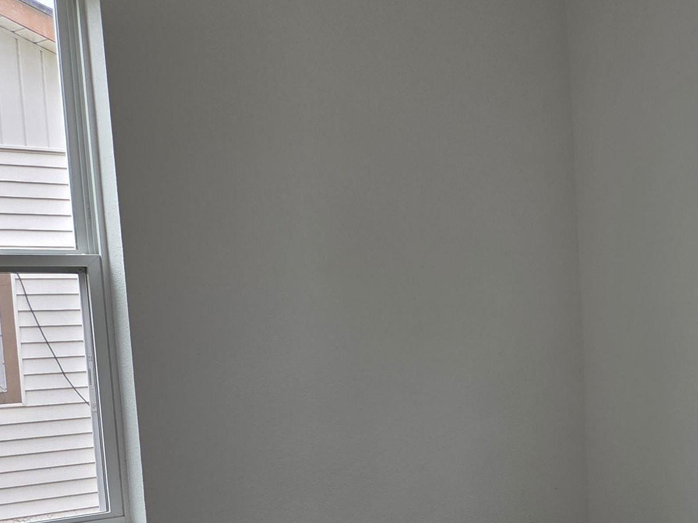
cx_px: 853
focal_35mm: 58
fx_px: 1170
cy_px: 443
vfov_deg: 24.7
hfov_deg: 28.6
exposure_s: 1/180
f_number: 1.8
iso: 50
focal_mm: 5.4
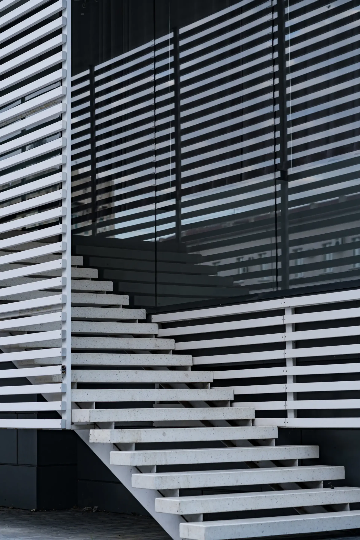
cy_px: 270
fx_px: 1275
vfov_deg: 23.9
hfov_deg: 16.1
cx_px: 180
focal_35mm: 85
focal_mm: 85
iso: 400
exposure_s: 1/640
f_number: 3.5
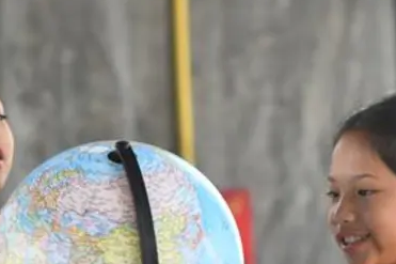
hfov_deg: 7.3
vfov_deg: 4.8
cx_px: 181
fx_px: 3122
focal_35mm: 284
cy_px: 266
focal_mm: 135
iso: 320
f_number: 3.2
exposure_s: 1/160
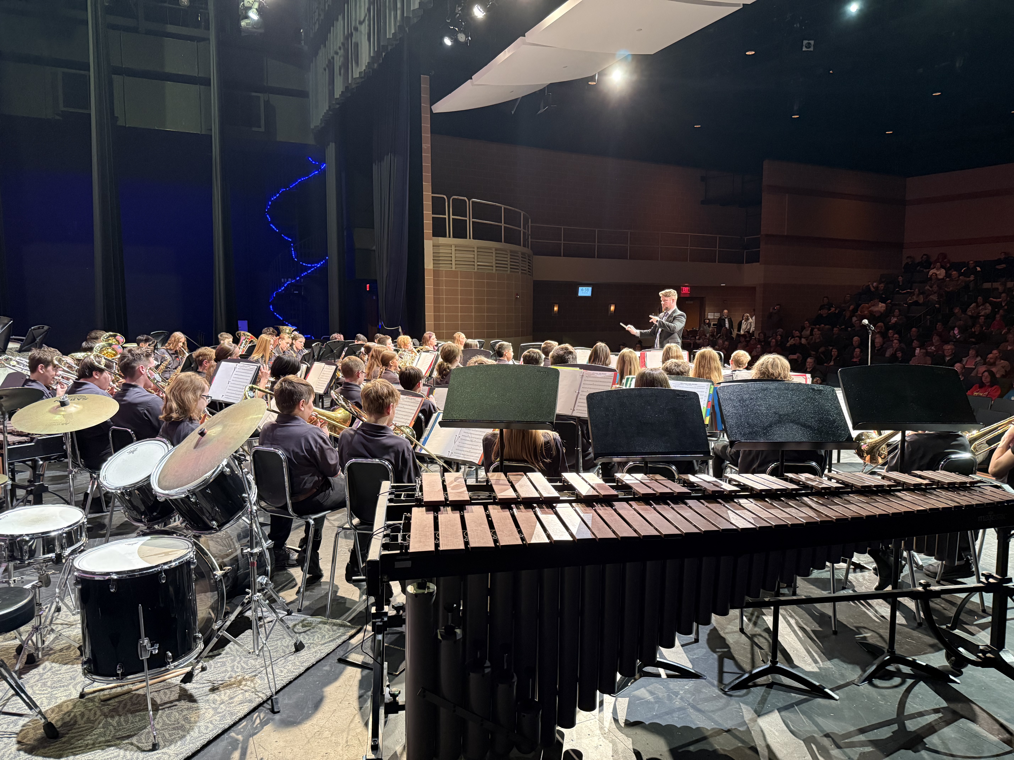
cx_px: 507
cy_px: 380
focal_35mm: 24
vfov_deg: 56.8
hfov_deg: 71.6
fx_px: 703
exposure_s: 1/40
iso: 640
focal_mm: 6.76
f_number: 1.78
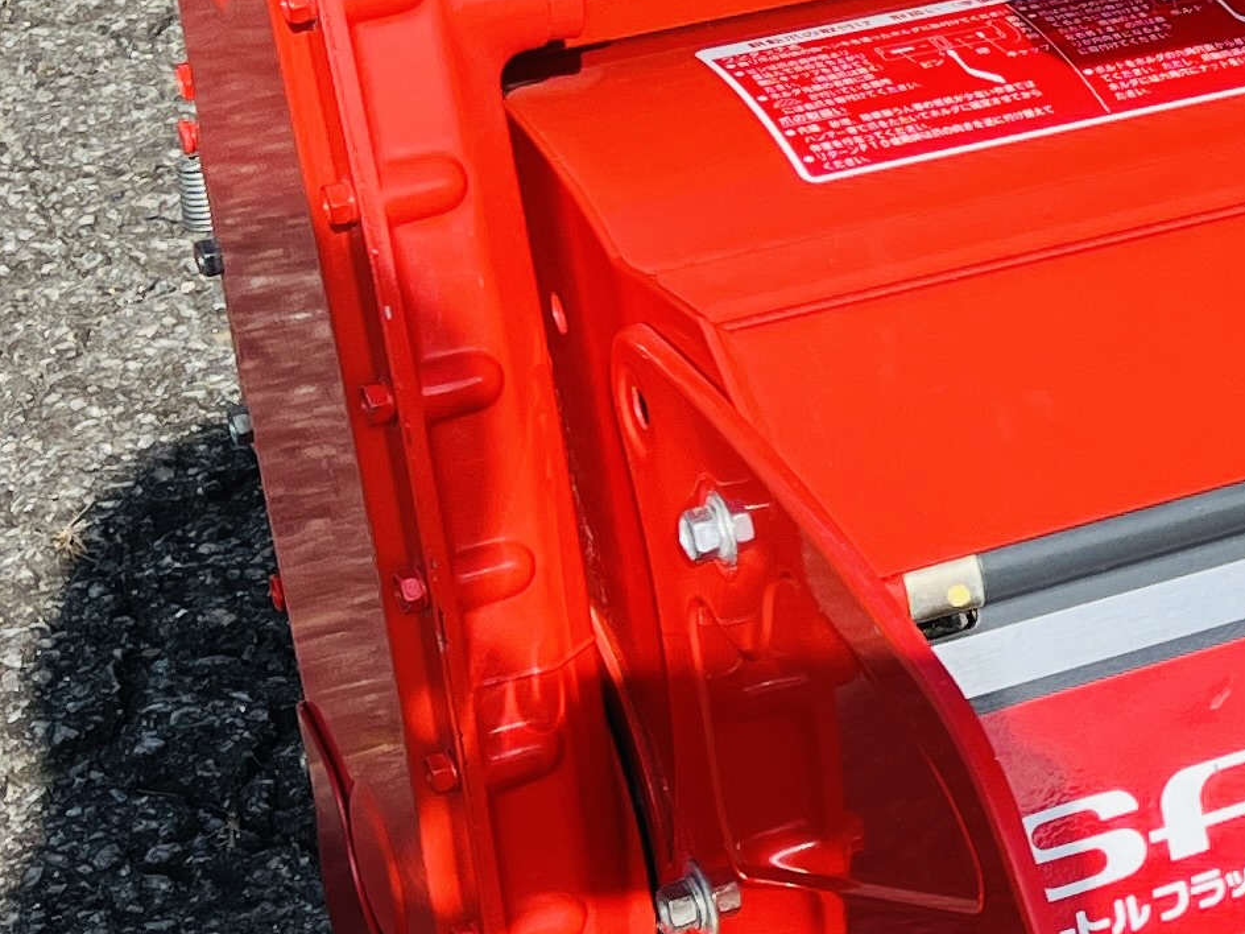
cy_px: 185
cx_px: 1940
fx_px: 3992
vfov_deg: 13.3
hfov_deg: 16.0
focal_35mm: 111
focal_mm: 5.1
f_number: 1.6
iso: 50
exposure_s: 1/2179
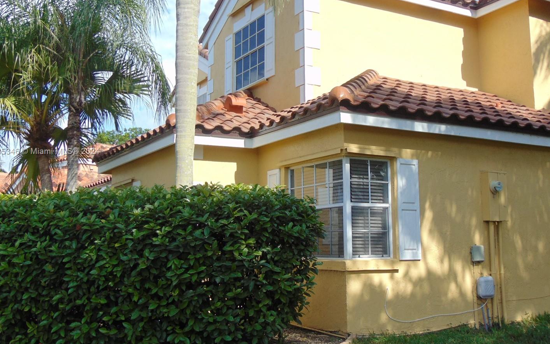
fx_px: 630
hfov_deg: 47.2
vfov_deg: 30.5
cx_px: 286
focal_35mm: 42
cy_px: 152
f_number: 3.2
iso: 80
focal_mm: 6.3
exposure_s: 1/800
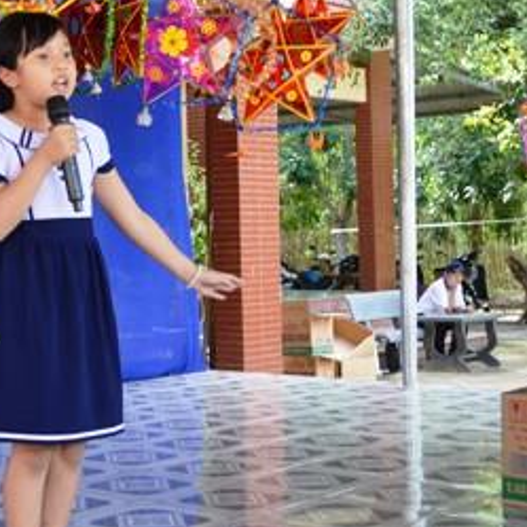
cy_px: 197
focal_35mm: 72
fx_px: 1240
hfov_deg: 23.4
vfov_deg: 23.9
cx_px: 68
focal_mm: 22
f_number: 5.6
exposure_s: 1/60
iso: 280
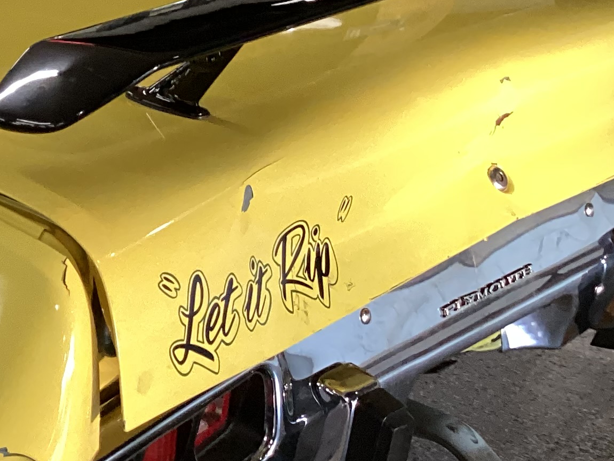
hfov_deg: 20.6
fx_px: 1561
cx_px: -145
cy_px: 266
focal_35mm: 88
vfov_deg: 16.8
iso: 200
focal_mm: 3.3
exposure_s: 1/50
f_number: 2.4
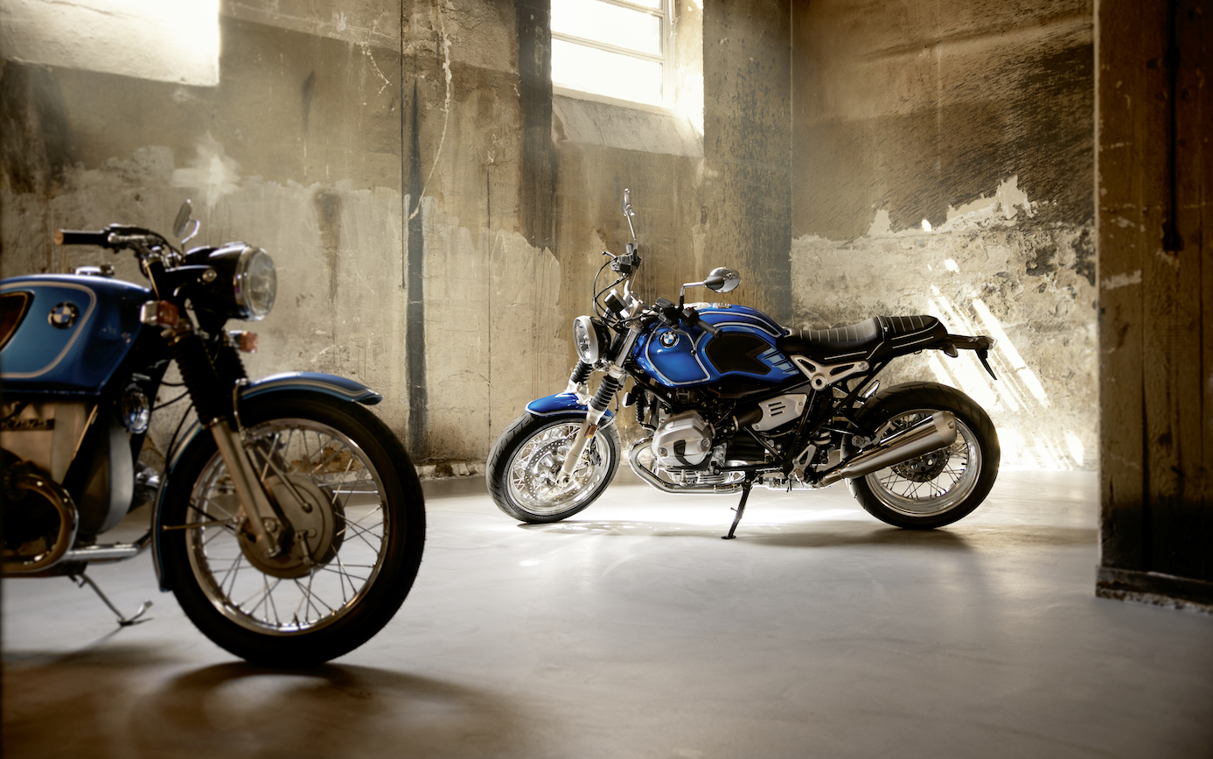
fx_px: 1190
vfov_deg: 35.3
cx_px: 603
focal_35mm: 36
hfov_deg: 54.0
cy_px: 354
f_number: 2.8
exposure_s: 1/25
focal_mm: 35
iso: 400
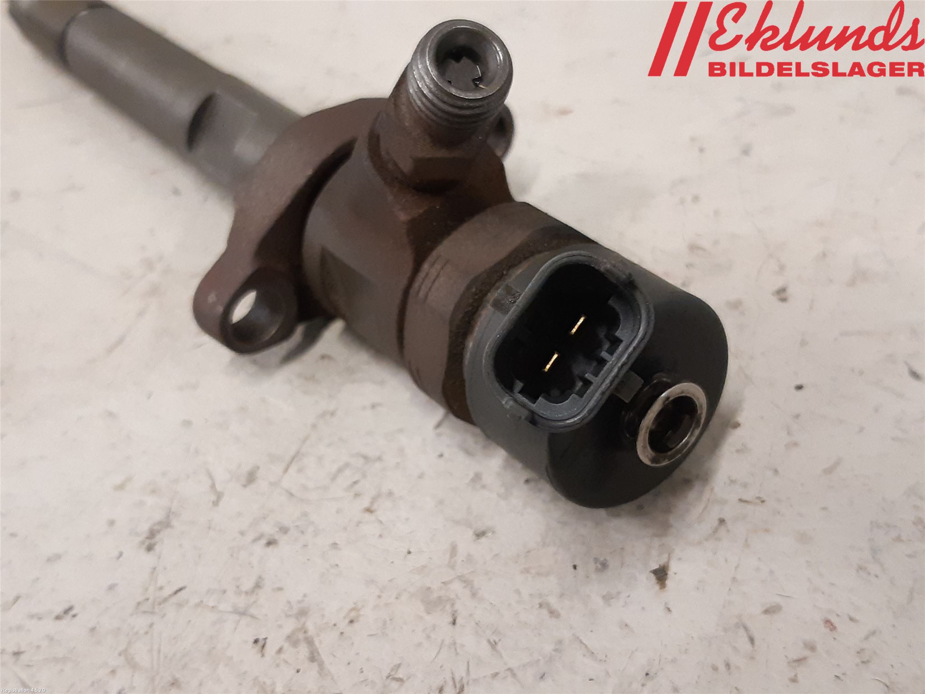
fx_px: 695
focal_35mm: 26
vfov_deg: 53.1
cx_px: 462
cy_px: 347
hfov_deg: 67.3
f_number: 1.7
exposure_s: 1/50
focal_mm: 3.93
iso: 250
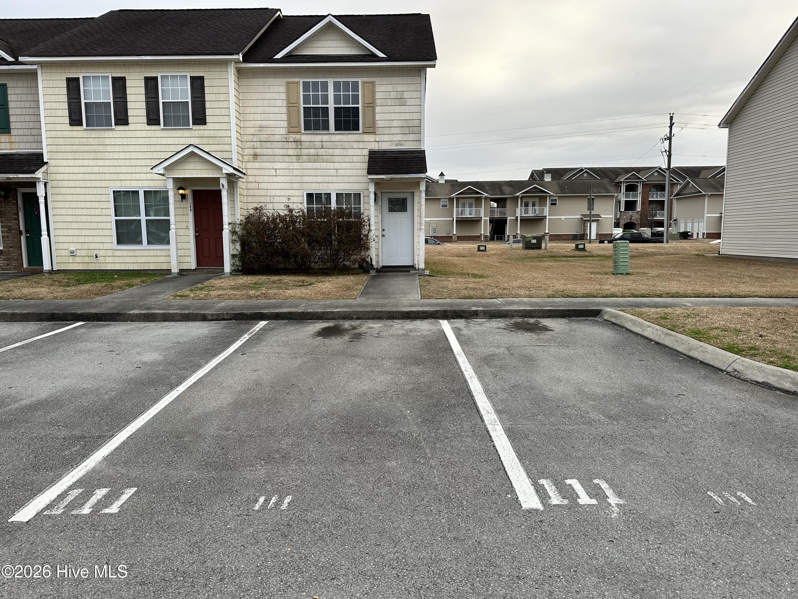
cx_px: 399
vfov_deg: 56.8
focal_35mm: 24
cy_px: 300
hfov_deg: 71.6
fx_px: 553
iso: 80
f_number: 1.78
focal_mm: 6.86
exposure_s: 1/791
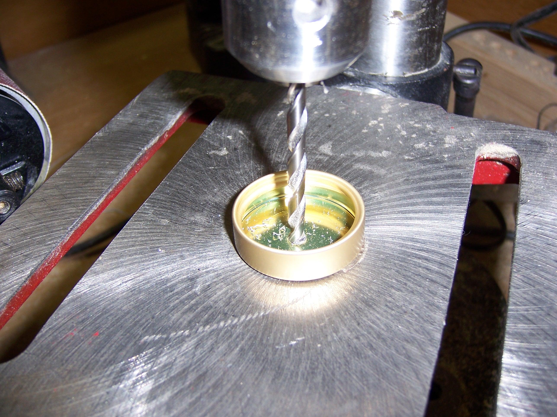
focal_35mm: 36
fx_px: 579
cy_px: 208
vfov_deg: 39.7
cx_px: 278
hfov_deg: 51.4
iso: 80
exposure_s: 1/60
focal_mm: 6.2
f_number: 2.8
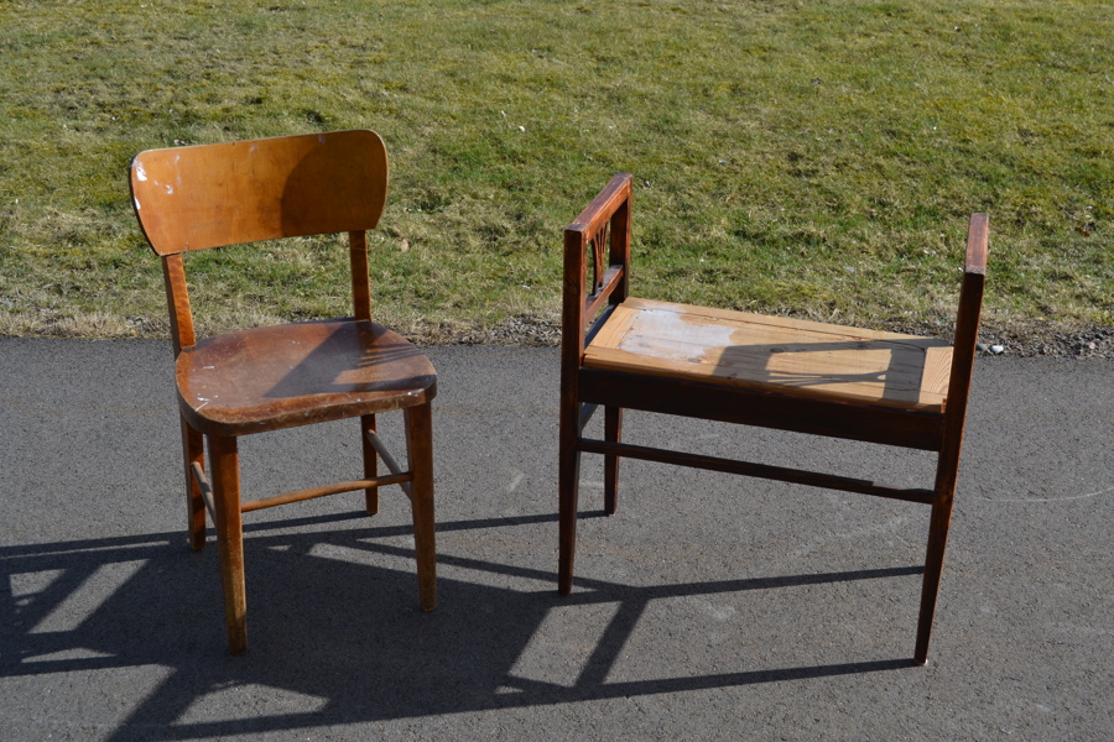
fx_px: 1392
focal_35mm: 45
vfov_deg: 29.9
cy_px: 371
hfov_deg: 43.6
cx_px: 557
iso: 100
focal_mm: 30
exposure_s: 1/250
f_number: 8
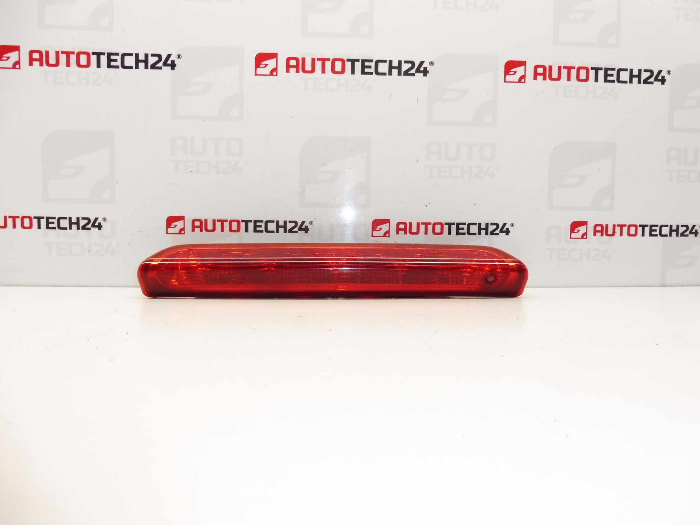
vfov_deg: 56.8
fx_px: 485
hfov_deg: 71.6
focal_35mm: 24
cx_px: 350
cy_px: 262
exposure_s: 1/80
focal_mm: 4.3
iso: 200
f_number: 3.5
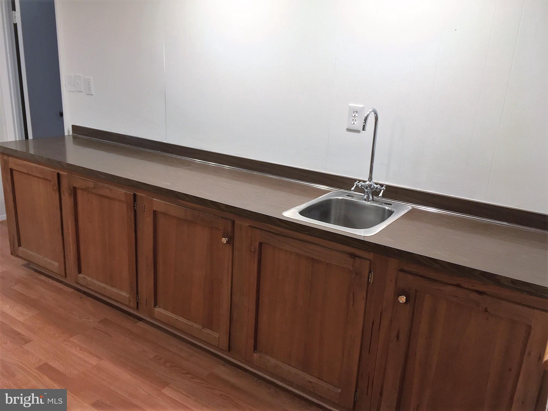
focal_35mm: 29
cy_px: 206
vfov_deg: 48.2
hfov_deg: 61.7
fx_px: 459
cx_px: 274
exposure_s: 1/30
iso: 64
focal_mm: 4.15
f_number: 2.2
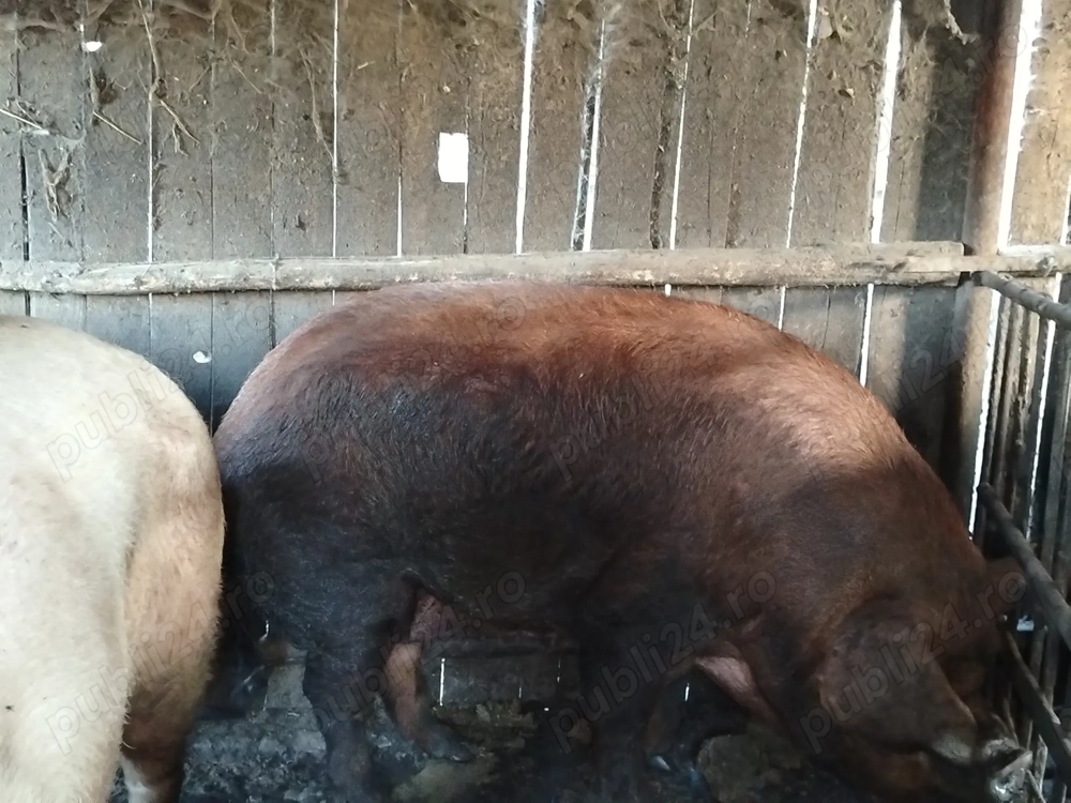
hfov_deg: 42.9
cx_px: 536
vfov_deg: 32.9
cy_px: 402
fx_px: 1361
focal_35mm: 44
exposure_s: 1/20
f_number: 1.75
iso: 5871
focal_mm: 5.25
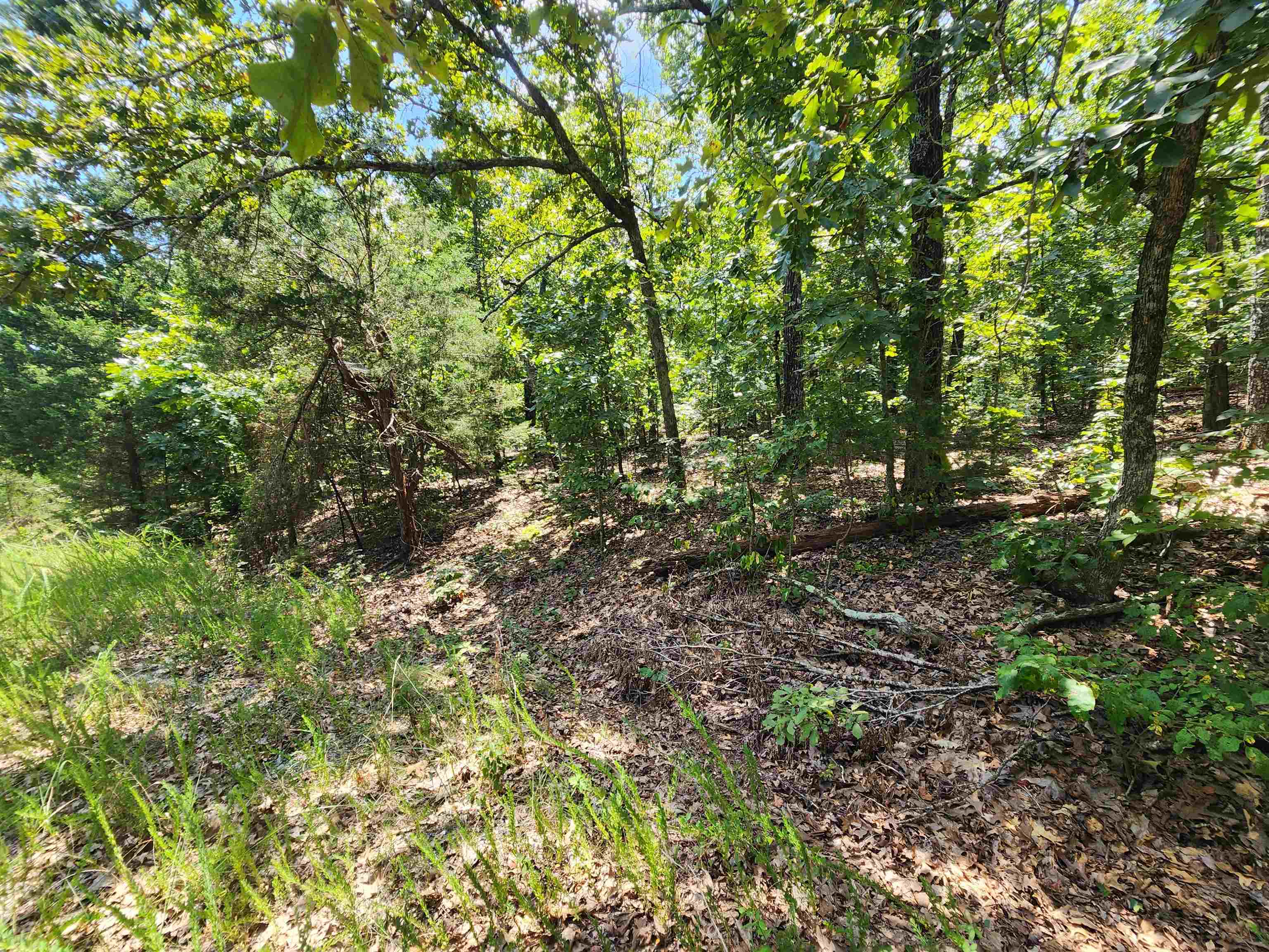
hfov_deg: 106.2
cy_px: 476
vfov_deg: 89.9
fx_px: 477
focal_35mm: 13
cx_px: 634
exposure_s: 1/221
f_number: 2.2
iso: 50
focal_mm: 2.2
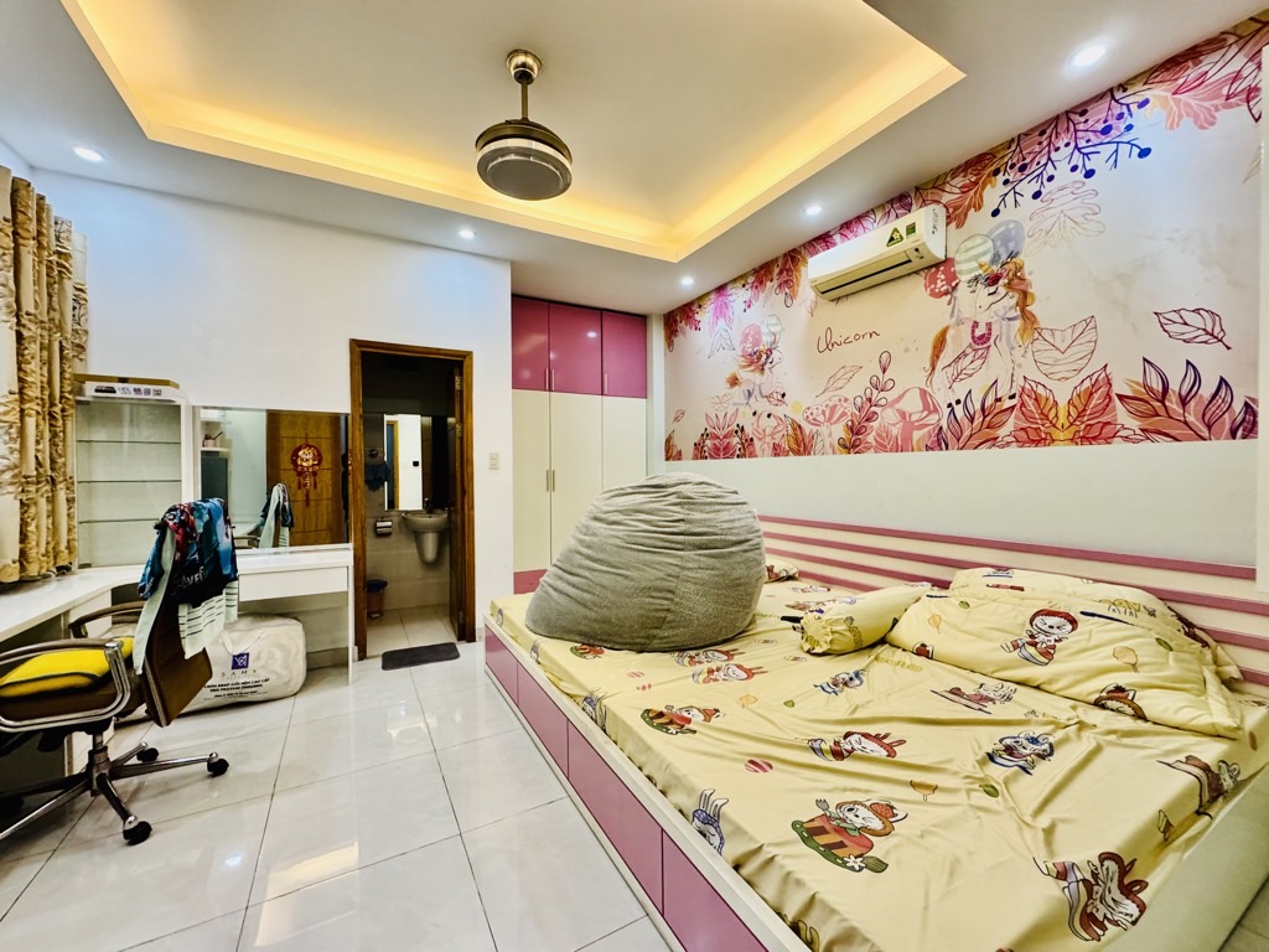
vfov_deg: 85.7
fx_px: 513
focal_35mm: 14
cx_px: 634
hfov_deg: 102.1
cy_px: 476
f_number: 2.2
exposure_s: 1/100
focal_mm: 2.22
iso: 320
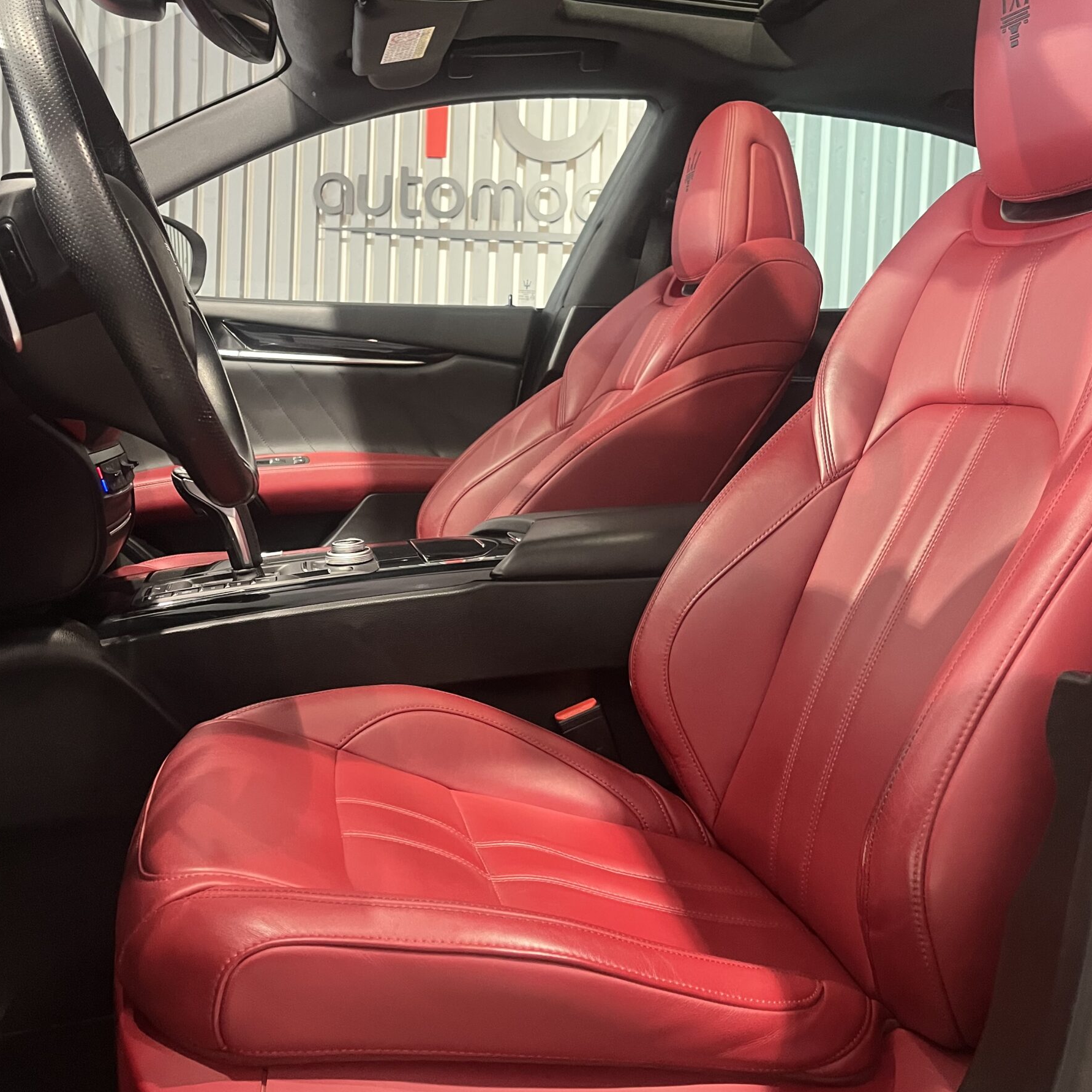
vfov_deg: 49.4
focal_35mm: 33
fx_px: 1178
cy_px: 431
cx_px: 570
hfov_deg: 49.7
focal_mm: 5.1
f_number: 1.6
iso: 400
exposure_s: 1/50
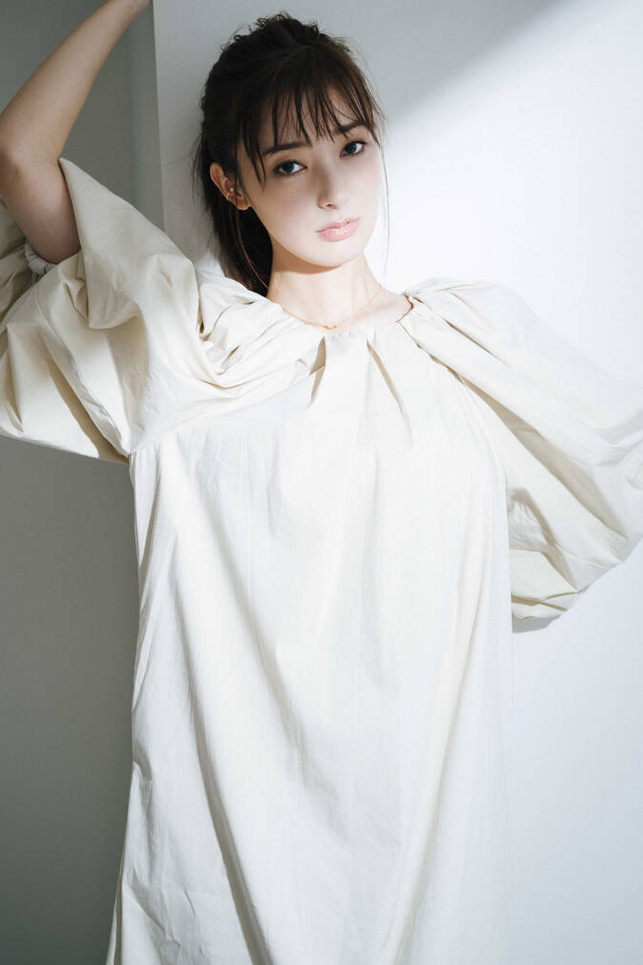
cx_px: 246
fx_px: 1688
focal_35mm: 63
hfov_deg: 21.5
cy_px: 433
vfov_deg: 31.9
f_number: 4
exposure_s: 1/125
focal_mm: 50
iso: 200
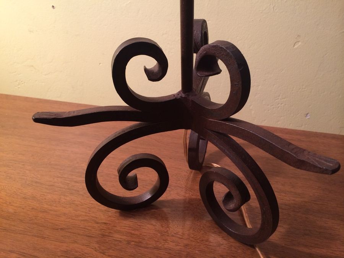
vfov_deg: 46.8
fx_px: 298
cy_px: 129
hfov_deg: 60.0
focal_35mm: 30
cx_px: 172
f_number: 2.2
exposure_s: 1/30
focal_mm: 4.12
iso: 40
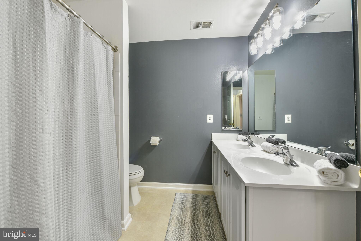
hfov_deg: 104.2
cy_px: 120
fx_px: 140
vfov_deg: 81.3
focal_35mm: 14
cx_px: 180
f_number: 8
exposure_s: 1/4
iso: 200
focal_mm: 14
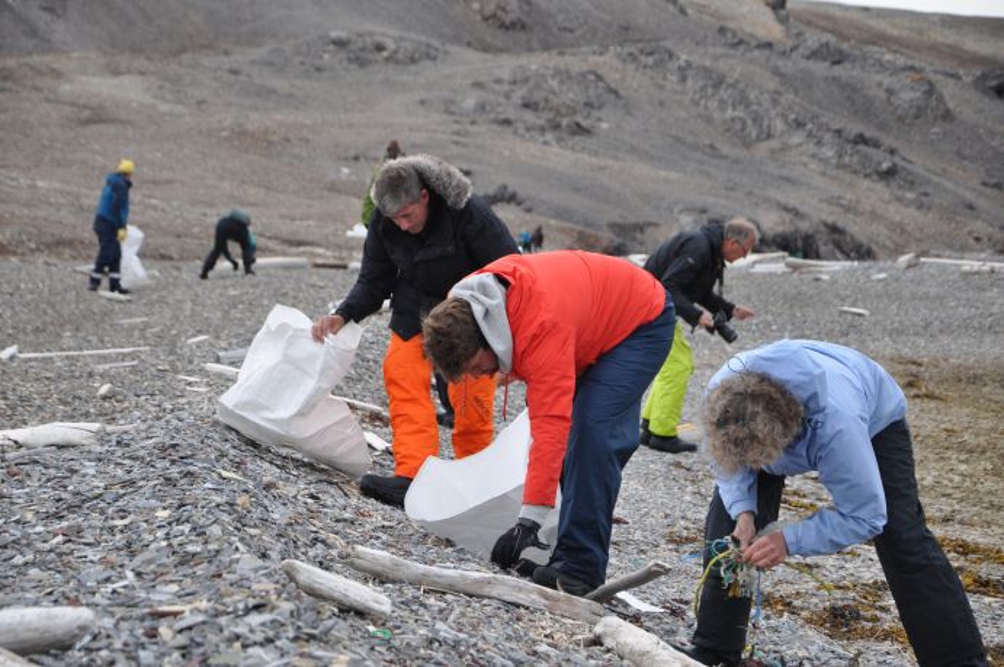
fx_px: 3761
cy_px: 334
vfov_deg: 10.1
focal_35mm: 135
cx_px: 502
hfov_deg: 15.2
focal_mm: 90
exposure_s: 1/200
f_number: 7.1
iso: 200
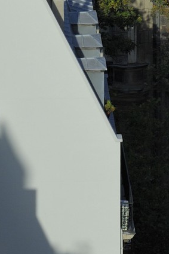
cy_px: -50
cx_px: 316
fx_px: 11944
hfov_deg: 0.8
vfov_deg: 1.2
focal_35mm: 1695
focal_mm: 300
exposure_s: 1/800
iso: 100
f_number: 5.6
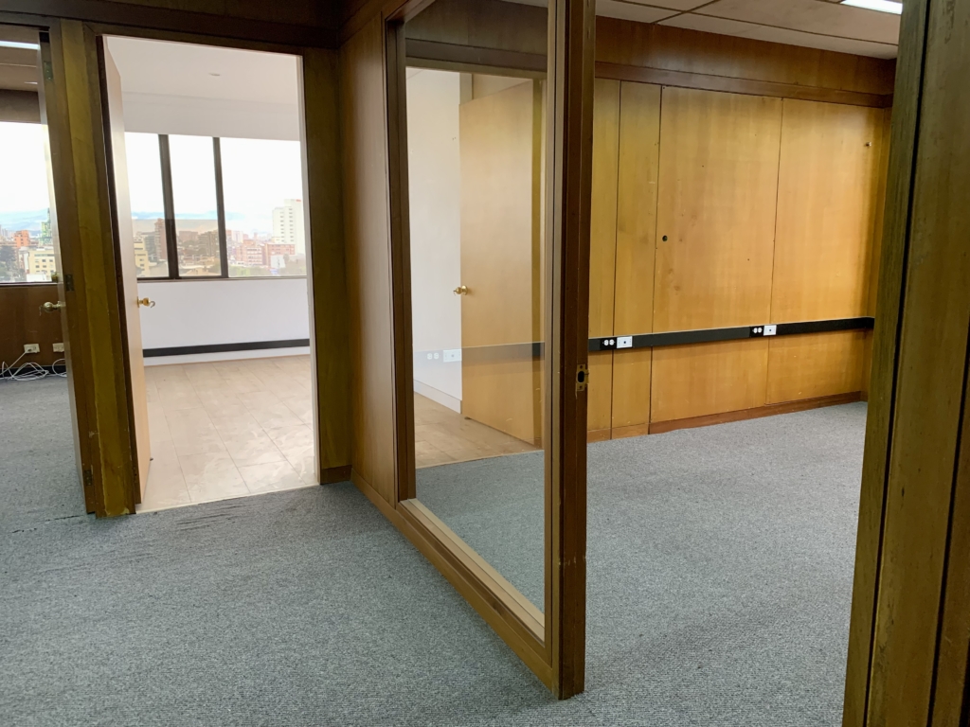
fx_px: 729
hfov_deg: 67.3
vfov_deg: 53.1
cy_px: 364
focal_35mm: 26
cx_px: 485
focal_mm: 4.25
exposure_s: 1/60
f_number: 1.8
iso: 100
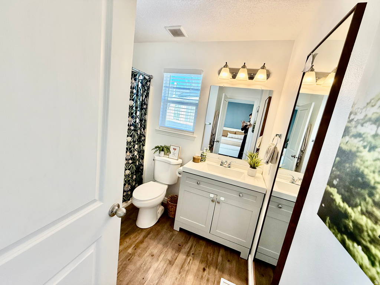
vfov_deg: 85.7
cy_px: 142
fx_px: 154
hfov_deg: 102.1
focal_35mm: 14
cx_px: 190
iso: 80
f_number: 2.2
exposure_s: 1/120
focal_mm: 2.22
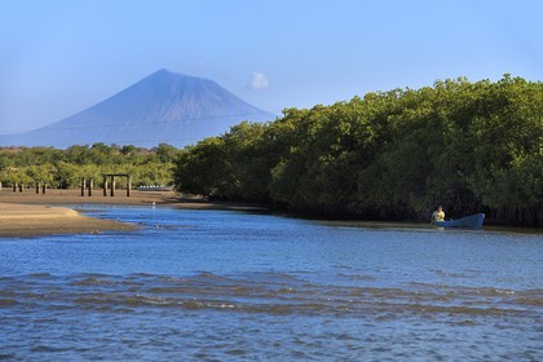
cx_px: 272
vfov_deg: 8.3
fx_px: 2489
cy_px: 181
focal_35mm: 165
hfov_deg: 12.5
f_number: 7.1
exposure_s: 1/500
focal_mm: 165
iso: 200
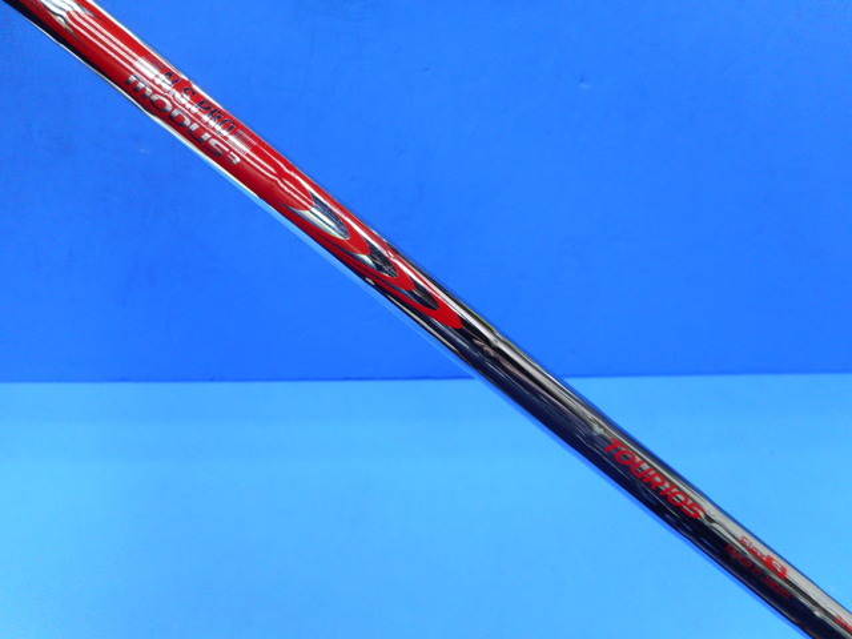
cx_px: 426
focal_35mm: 25
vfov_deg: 54.9
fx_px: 615
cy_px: 320
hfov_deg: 69.4
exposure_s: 1/30
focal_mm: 4.5
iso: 140
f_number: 3.7
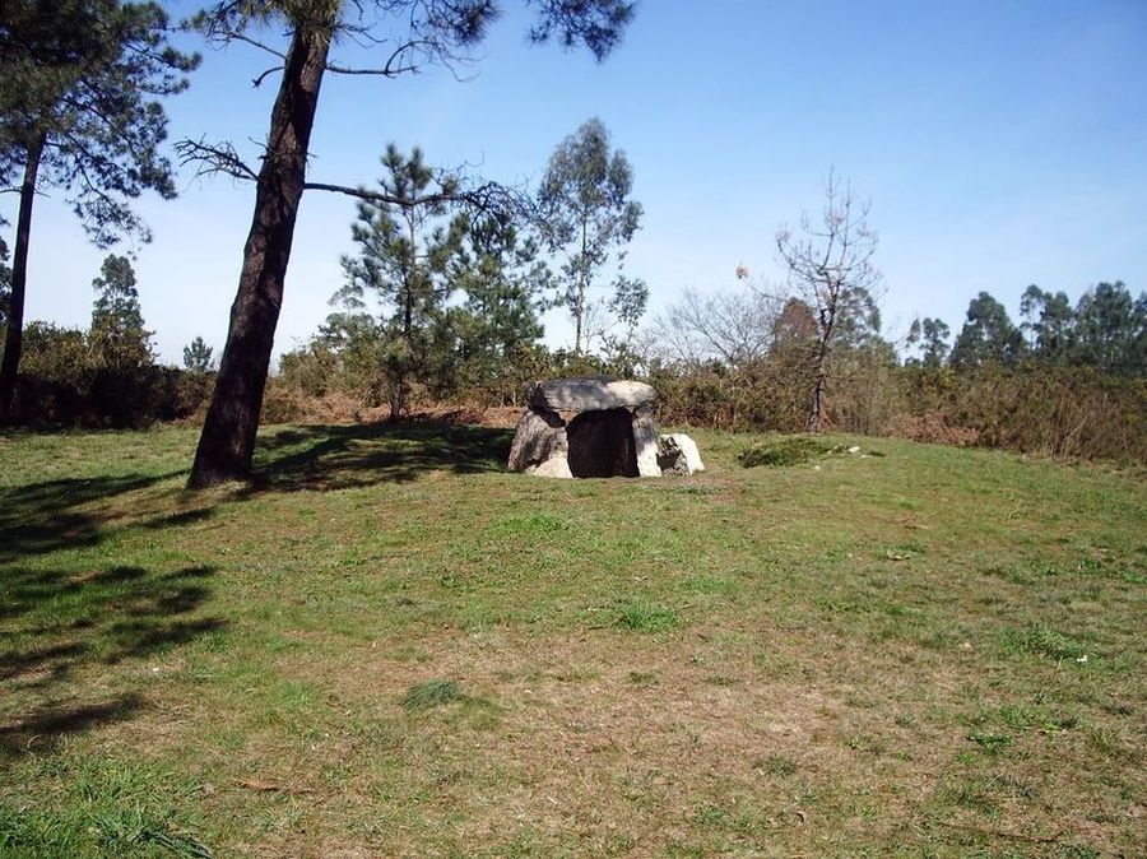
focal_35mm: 35
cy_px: 430
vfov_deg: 40.7
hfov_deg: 52.7
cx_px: 574
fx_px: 1159
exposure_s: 1/400
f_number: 4.3
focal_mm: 5.8
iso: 50
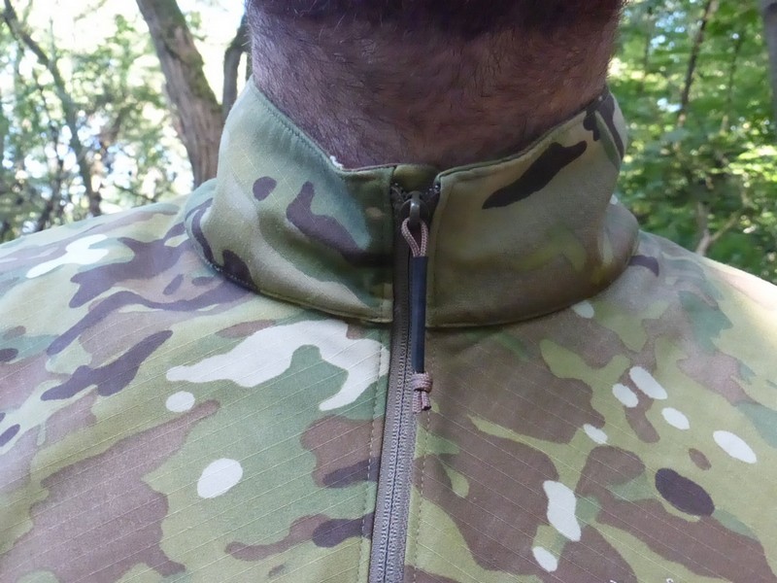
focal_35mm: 41
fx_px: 920
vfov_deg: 35.1
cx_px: 388
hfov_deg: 45.8
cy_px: 292
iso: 1600
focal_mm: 7.4
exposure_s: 1/160
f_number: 3.9
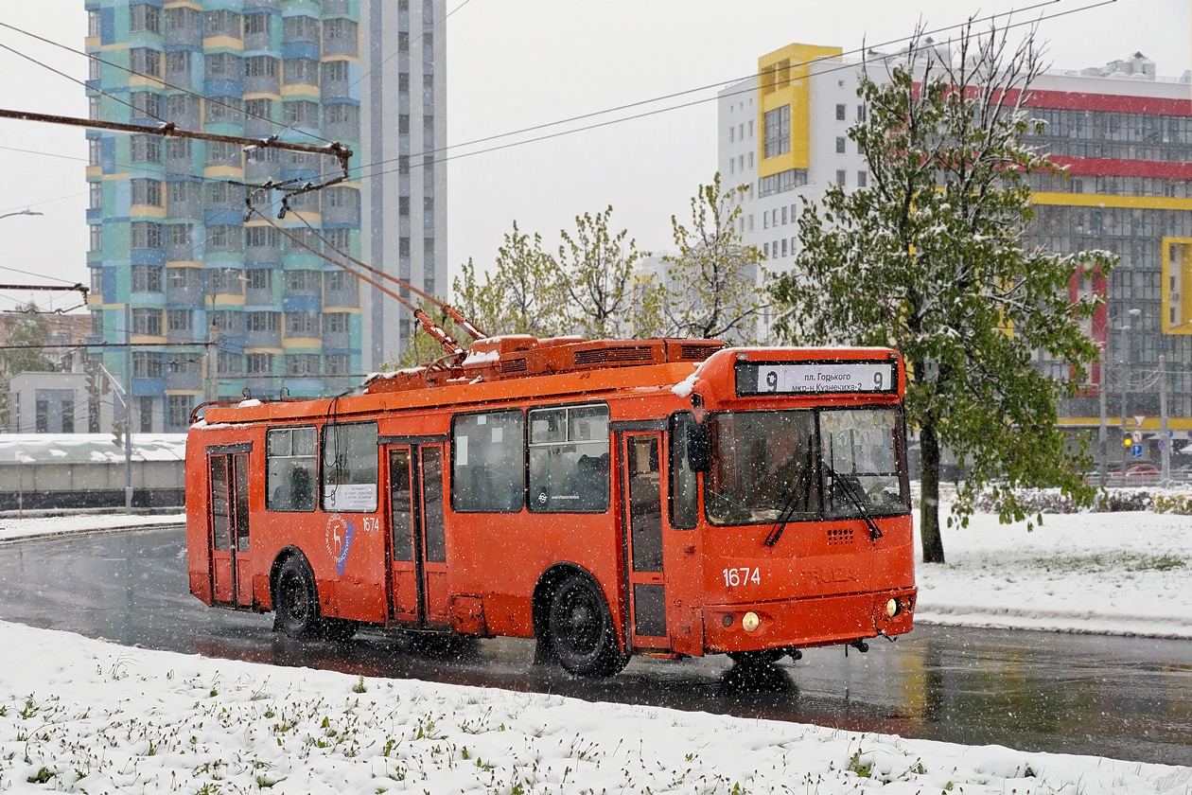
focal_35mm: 52
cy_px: 398
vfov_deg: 25.8
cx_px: 596
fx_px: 1738
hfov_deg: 37.9
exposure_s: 1/800
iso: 400
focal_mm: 35
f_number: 8
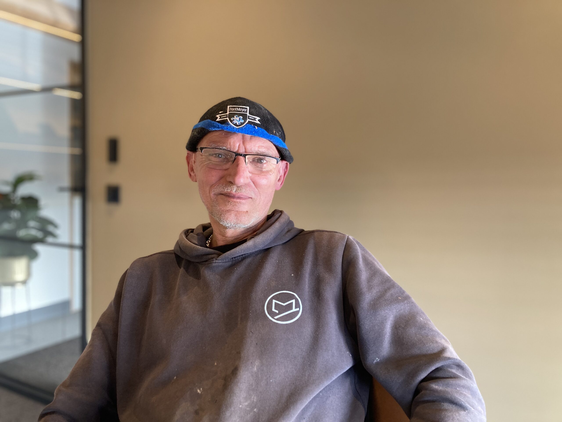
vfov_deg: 49.7
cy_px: 211
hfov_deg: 63.4
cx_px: 281
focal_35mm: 28
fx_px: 455
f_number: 1.8
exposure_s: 1/59
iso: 250
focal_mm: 3.99
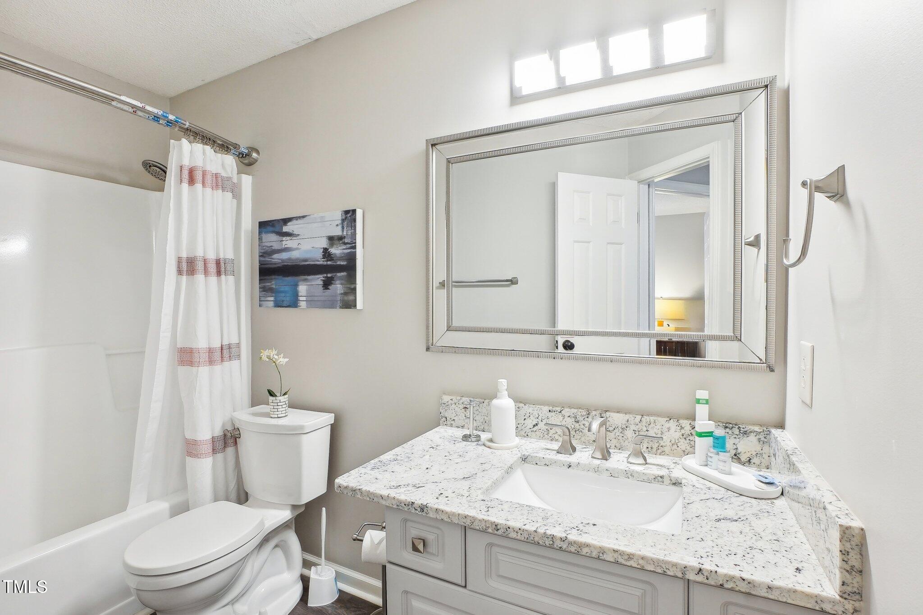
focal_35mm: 15
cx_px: 462
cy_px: 308
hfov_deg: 100.4
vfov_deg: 77.3
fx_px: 385
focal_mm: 10
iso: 400
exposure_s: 1/2.5
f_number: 8
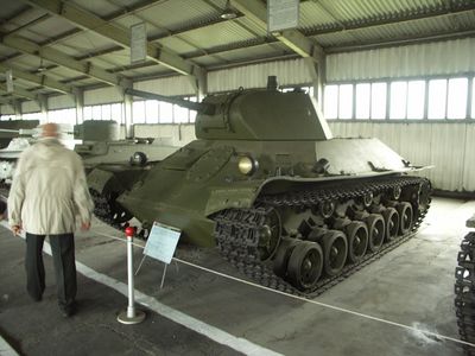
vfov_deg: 49.7
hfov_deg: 63.4
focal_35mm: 28
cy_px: 178
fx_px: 384
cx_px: 238
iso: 160
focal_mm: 7.2
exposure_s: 1/6
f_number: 2.8
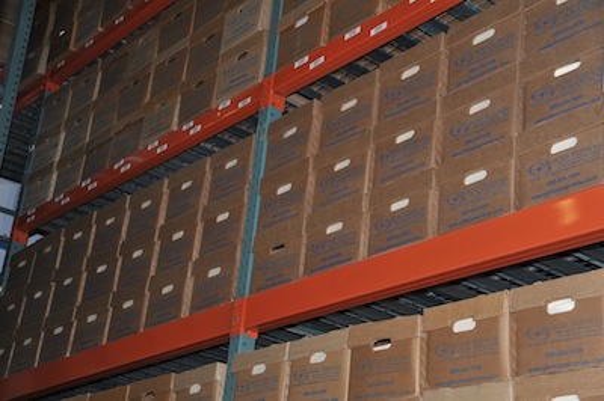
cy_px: 200
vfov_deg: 20.6
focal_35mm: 66
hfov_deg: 30.5
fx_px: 1106
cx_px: 302
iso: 200
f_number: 5
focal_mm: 66
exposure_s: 1/60
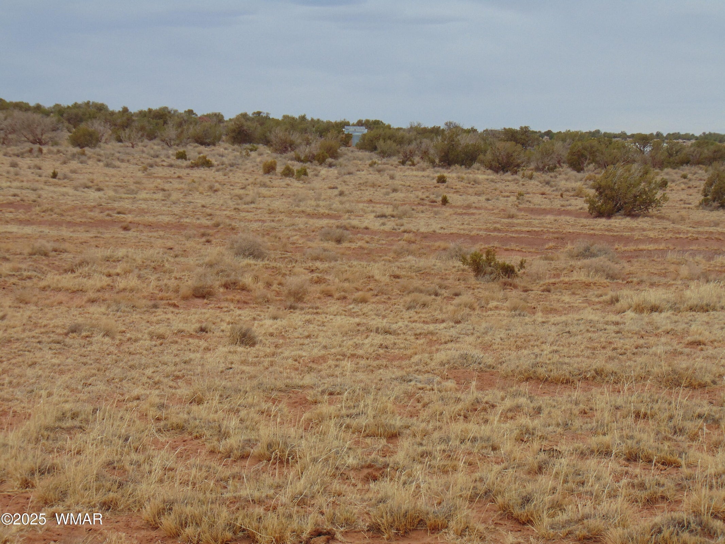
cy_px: 272
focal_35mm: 108
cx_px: 362
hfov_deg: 18.2
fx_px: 2262
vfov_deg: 13.7
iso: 80
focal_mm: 19.4
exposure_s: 1/800
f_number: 3.9
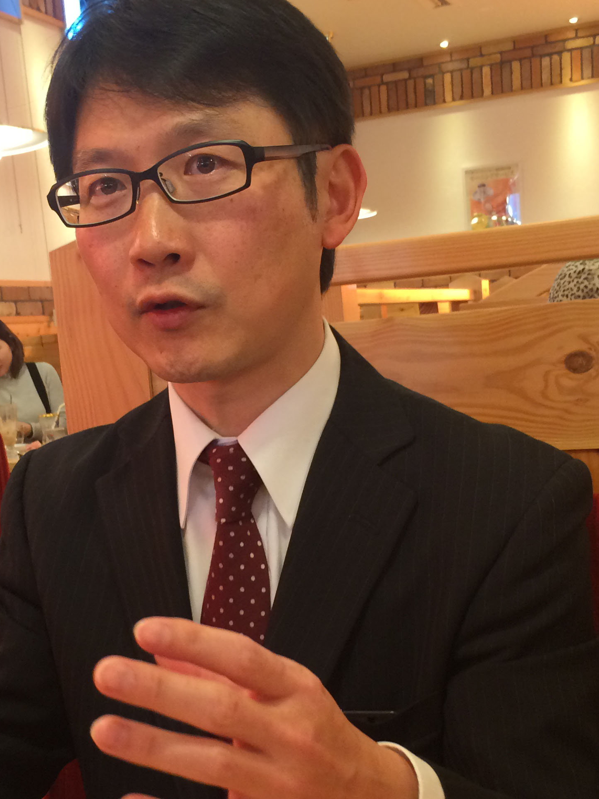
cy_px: 507
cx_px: 222
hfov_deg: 29.6
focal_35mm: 49
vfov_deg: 38.6
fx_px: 1131
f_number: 2.2
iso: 100
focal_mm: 4.15
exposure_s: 1/30
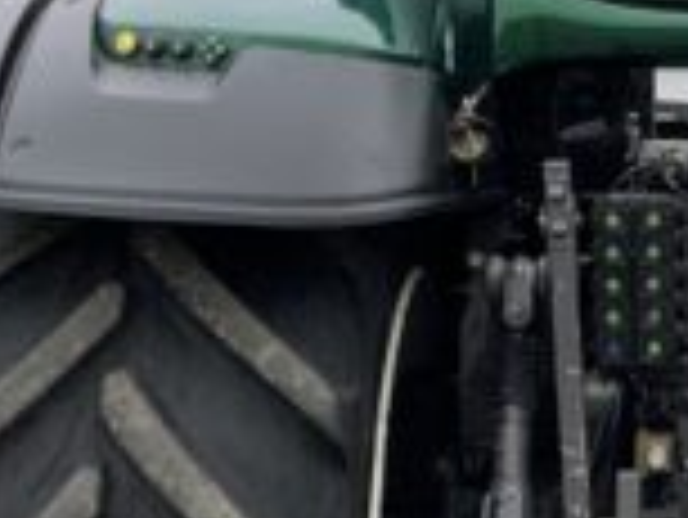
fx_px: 2407
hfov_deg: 15.9
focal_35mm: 121
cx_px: 737
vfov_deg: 12.3
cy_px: 194
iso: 64
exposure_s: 1/69
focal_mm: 3
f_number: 1.8
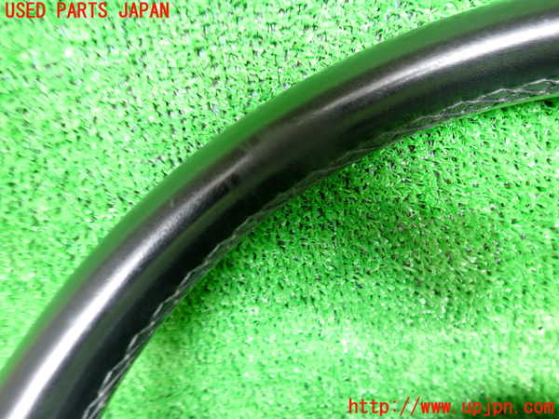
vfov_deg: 54.9
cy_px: 210
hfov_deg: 69.4
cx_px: 280
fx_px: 404
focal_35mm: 25
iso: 200
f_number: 2
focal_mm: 4.5
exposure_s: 1/30
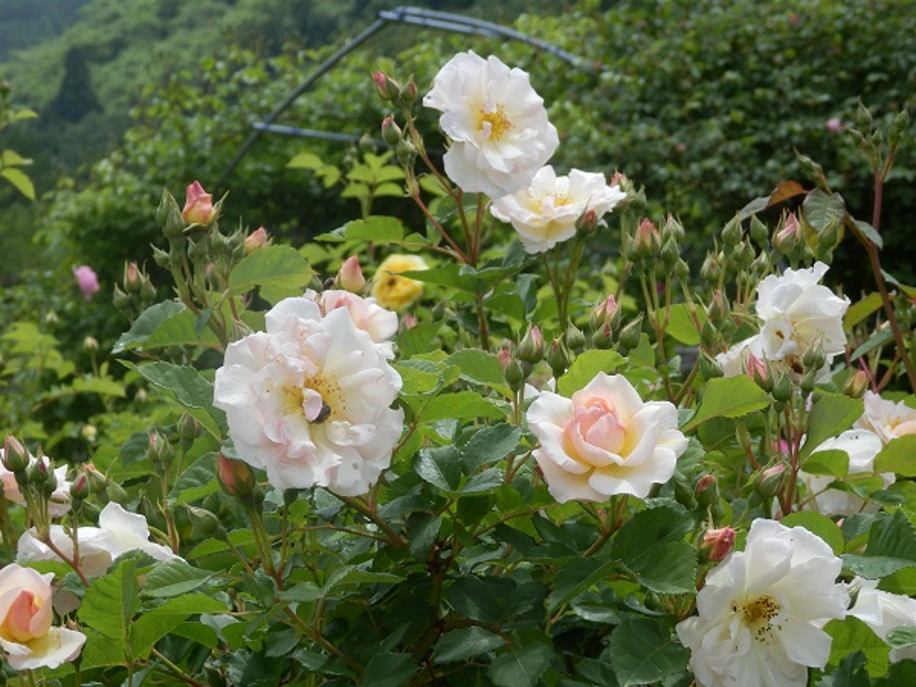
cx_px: 458
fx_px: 2805
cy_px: 344
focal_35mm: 106
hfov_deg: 18.5
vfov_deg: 14.0
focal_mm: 19
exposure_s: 1/500
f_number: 5
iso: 80
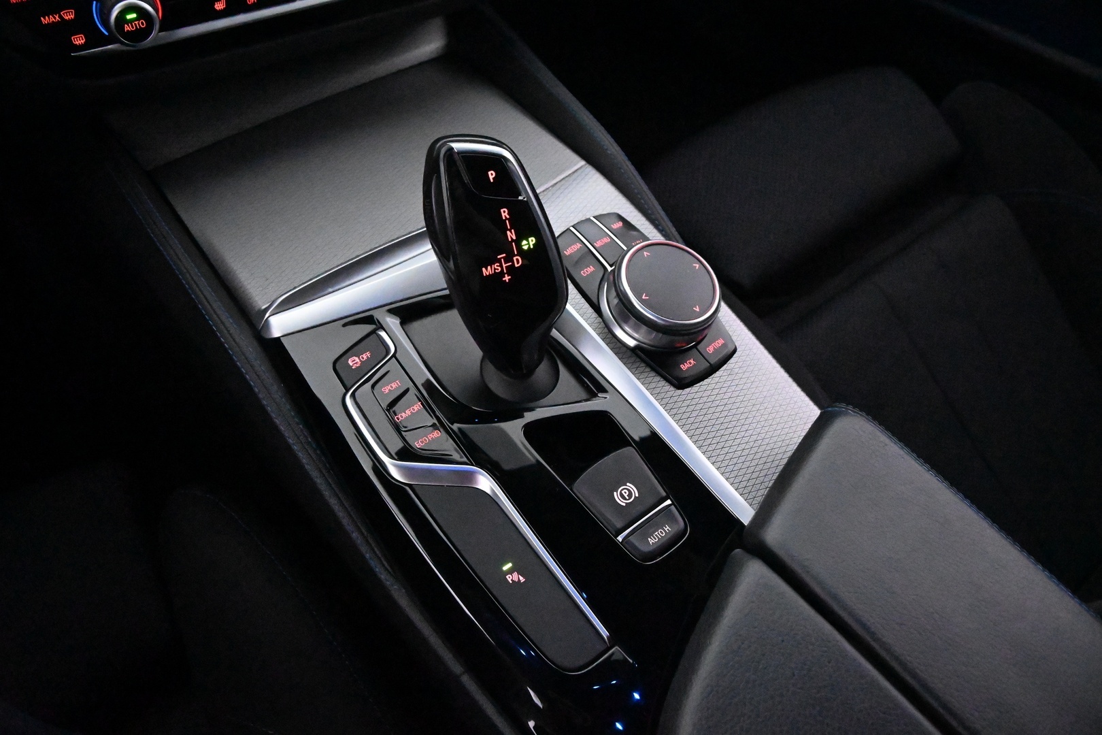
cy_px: 368
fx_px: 2296
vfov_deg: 18.2
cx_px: 551
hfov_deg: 27.0
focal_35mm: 75
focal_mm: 50
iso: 25600
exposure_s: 1/80
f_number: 11
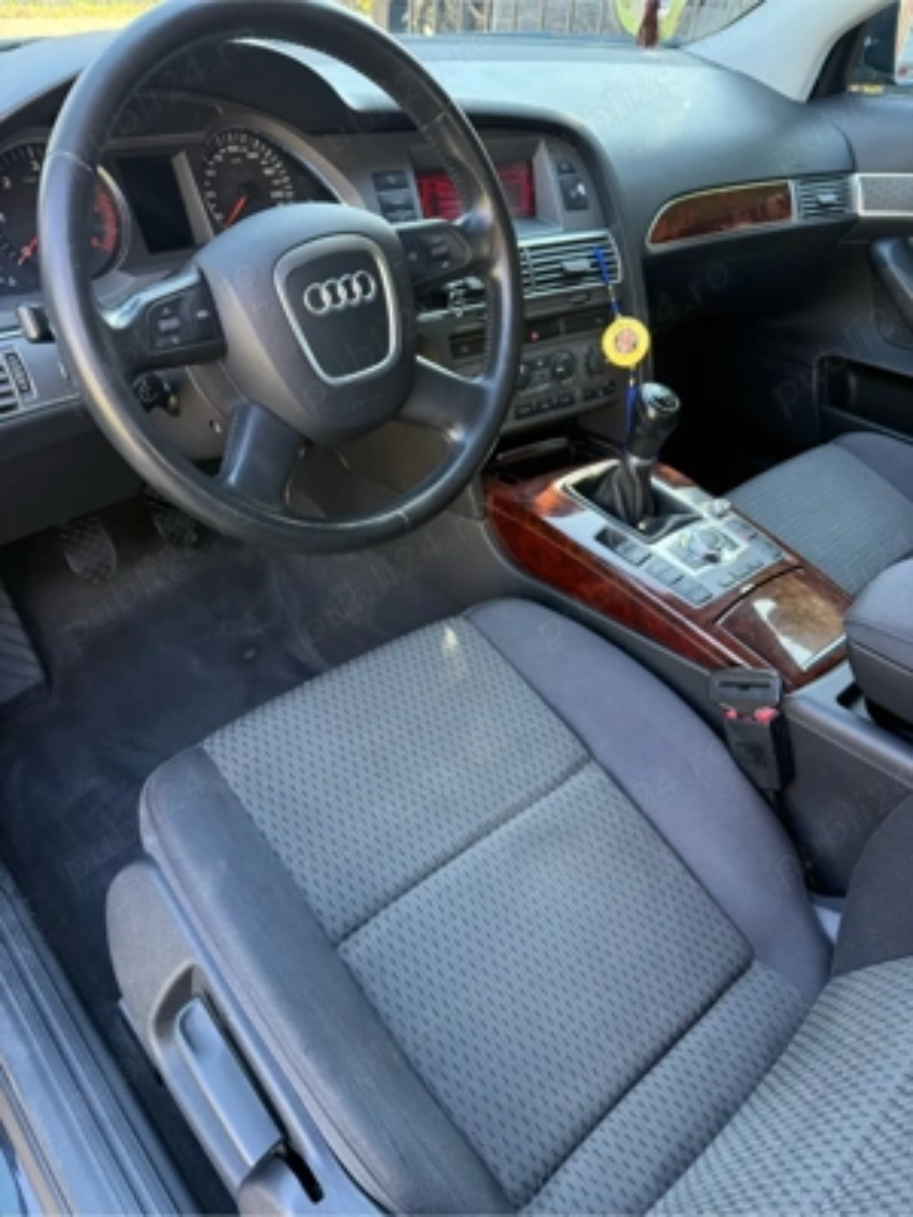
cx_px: 456
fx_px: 844
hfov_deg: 56.8
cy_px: 608
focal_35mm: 24
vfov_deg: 71.6
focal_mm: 6.76
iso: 200
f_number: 1.78
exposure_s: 1/92
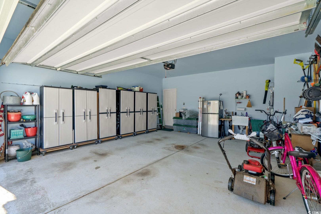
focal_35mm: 16
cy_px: 107
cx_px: 160
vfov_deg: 73.7
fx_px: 143
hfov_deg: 96.7
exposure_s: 1/60
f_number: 8
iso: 200
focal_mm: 16
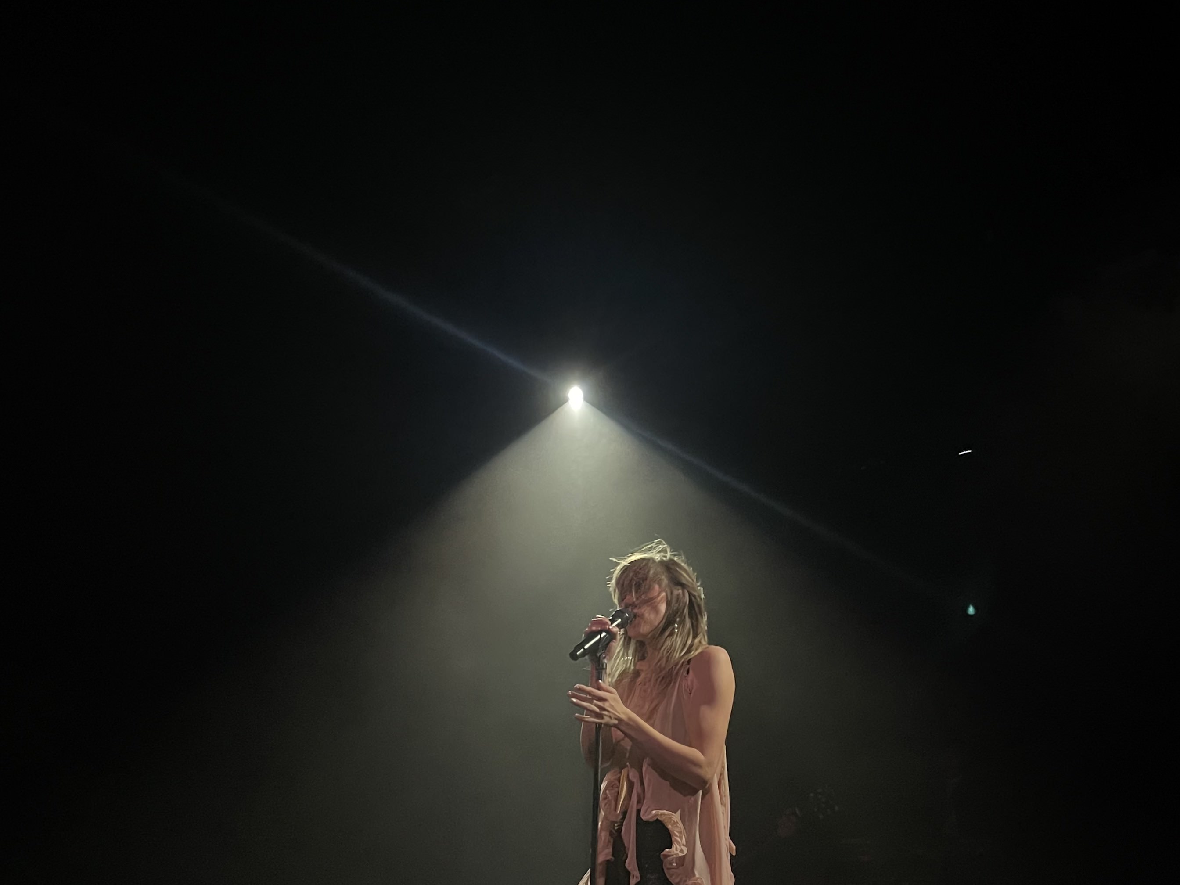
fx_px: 1329
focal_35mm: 39
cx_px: 759
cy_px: 511
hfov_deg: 47.3
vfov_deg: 36.7
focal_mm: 4.2
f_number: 1.6
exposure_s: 1/58
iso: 400
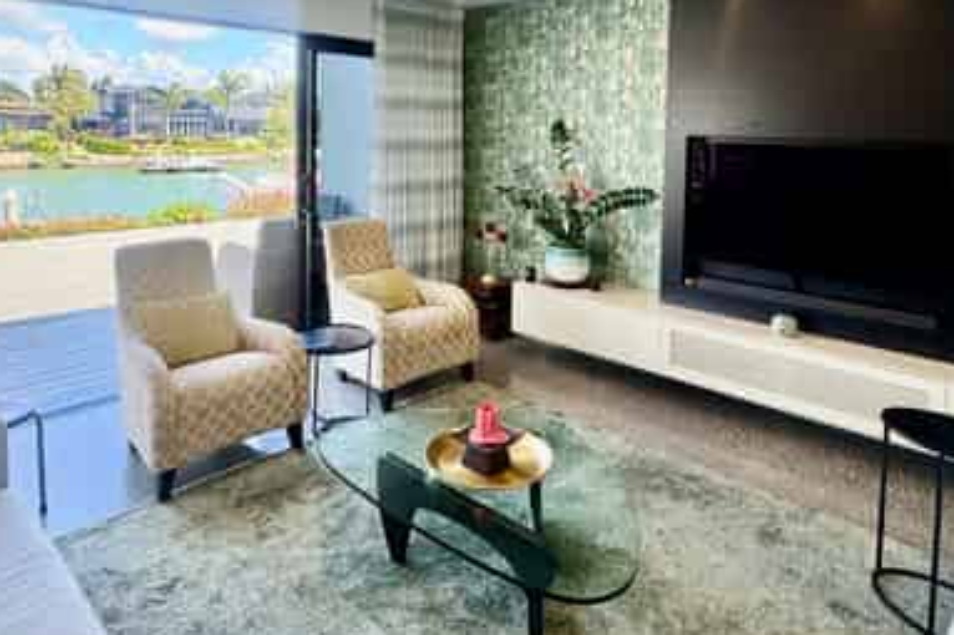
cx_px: 448
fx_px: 662
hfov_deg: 71.5
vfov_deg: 49.4
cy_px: 166
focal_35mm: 25
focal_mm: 2.22
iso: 40
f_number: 2.2
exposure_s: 1/135
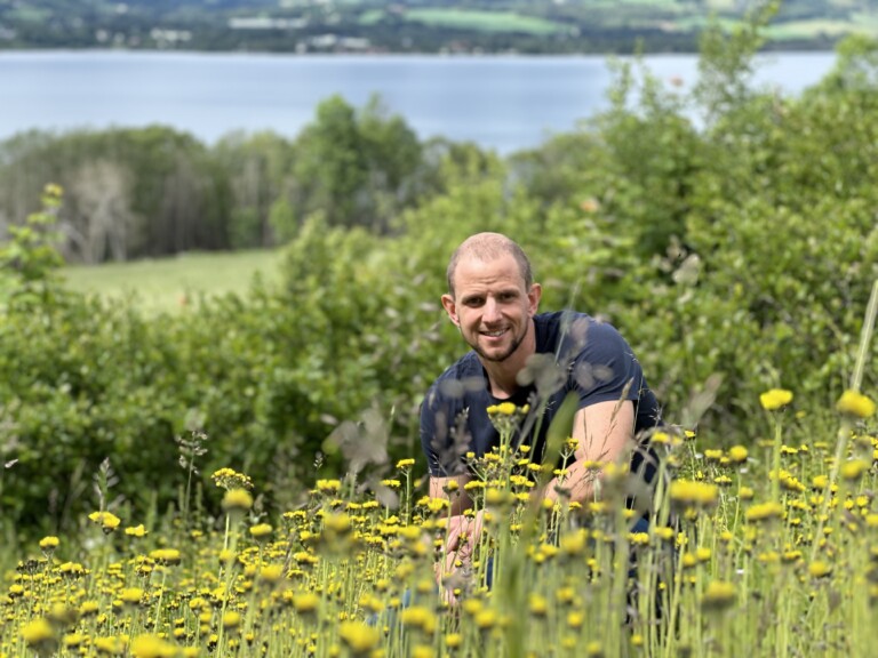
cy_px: 329
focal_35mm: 77
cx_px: 439
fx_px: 1953
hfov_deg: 25.3
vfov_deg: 19.1
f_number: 2.8
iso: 32
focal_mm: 9
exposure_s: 1/362
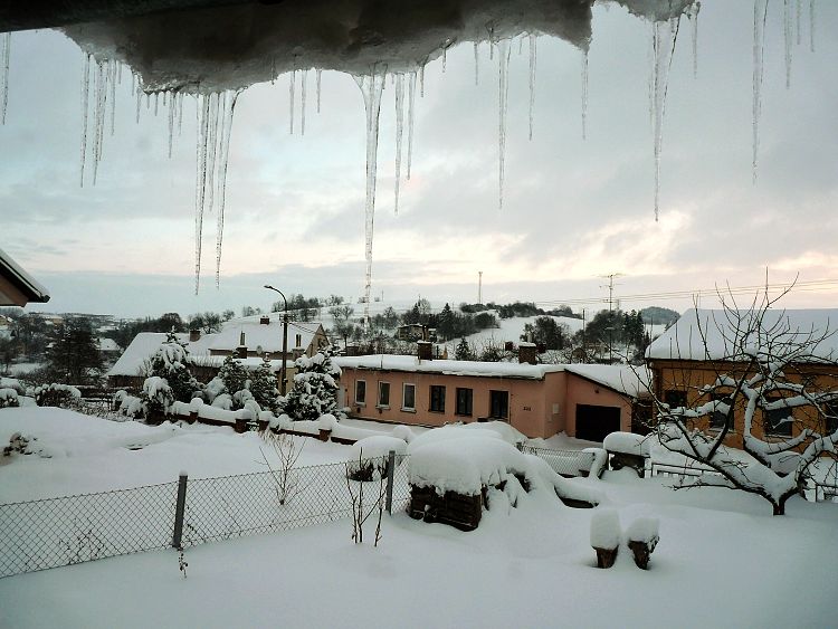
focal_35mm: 27
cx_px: 419
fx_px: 654
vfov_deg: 51.4
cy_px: 314
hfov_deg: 65.3
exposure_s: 1/80
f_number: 2.8
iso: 100
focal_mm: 4.8
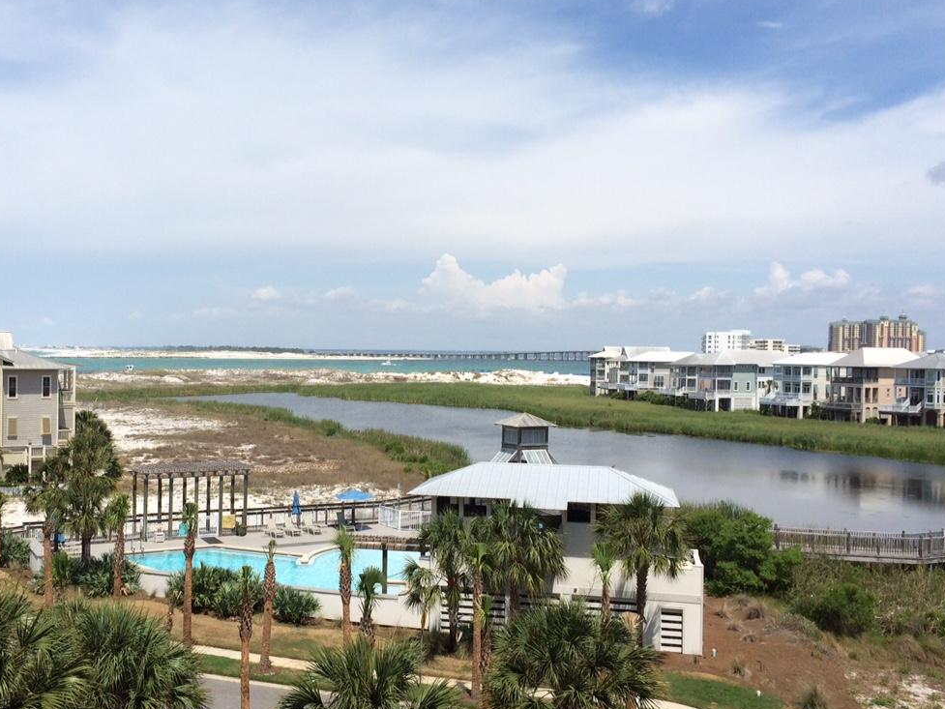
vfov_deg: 37.7
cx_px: 393
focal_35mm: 38
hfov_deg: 48.8
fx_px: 1038
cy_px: 373
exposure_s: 1/3425
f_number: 2.2
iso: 32
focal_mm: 4.15
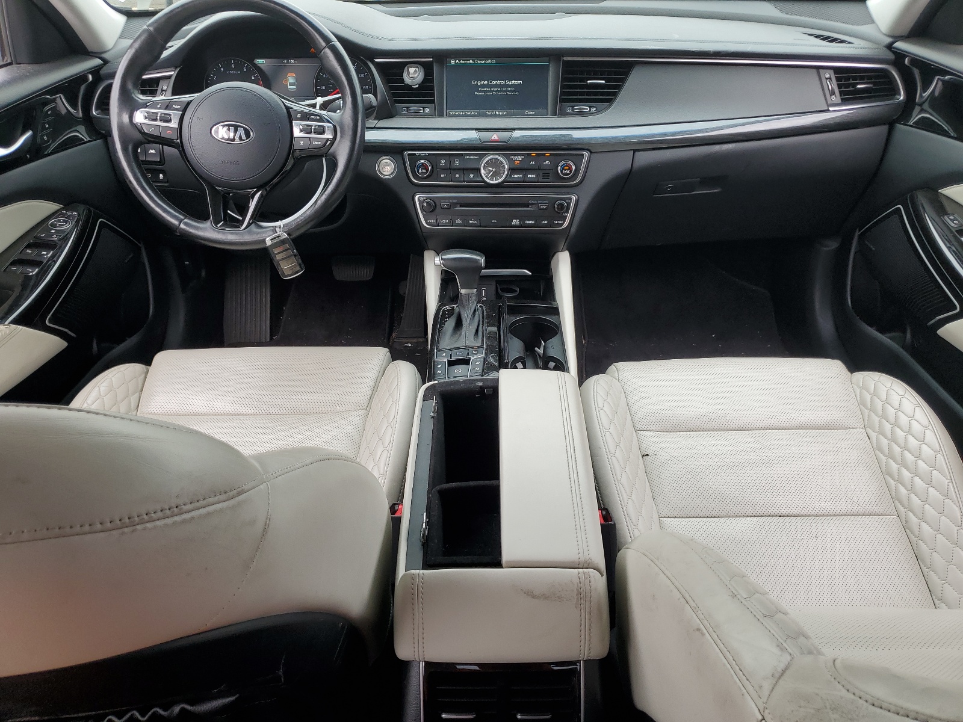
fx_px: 723
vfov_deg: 53.1
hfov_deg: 67.3
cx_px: 482
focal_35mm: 26
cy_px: 361
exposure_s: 1/286
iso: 50
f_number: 1.5
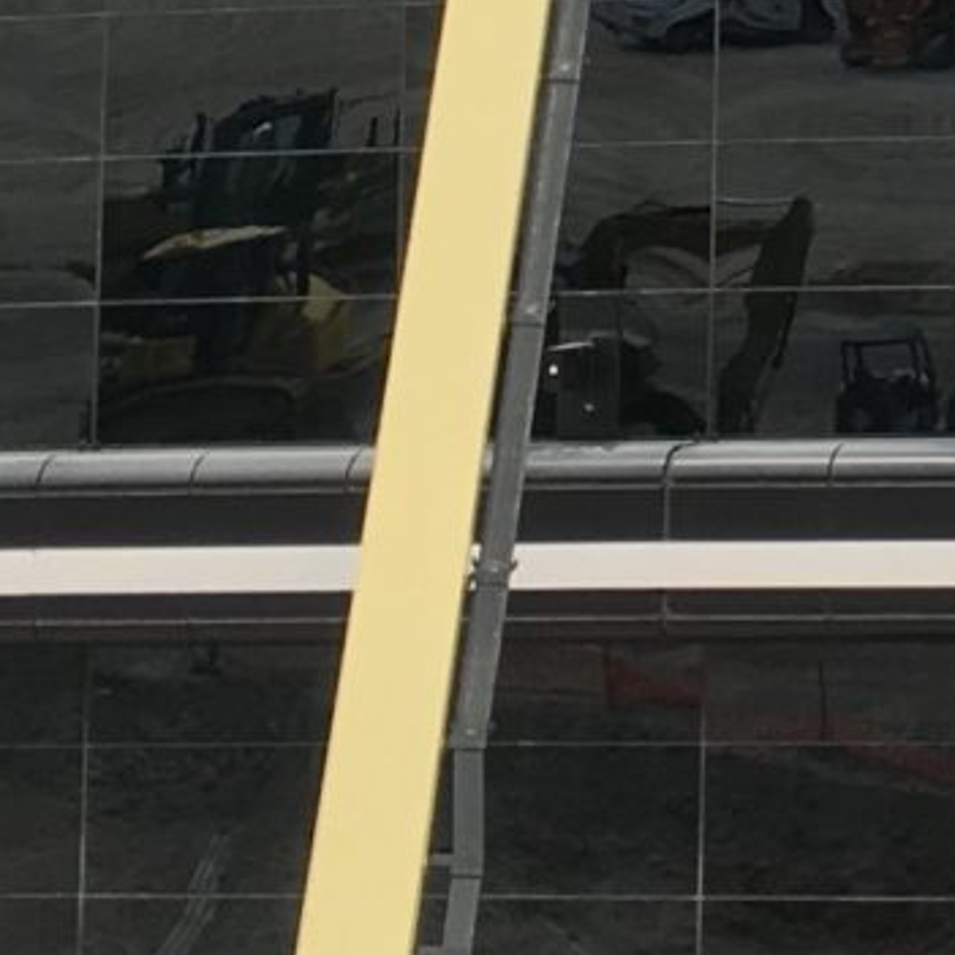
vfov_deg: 8.9
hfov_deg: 8.7
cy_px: -884
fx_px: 5837
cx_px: 2103
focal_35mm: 187
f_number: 2.2
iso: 25
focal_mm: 4.15
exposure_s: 1/705
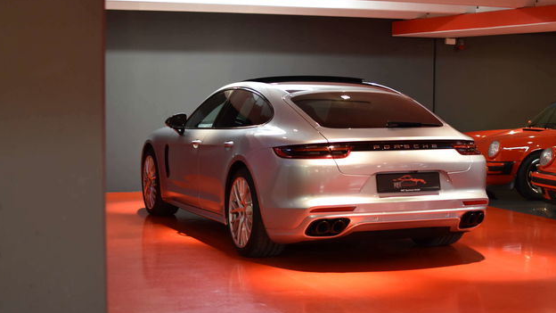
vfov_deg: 17.8
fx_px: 997
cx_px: 317
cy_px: 172
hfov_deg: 31.1
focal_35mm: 68
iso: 800
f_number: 2.2
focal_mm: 35
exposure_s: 1/60
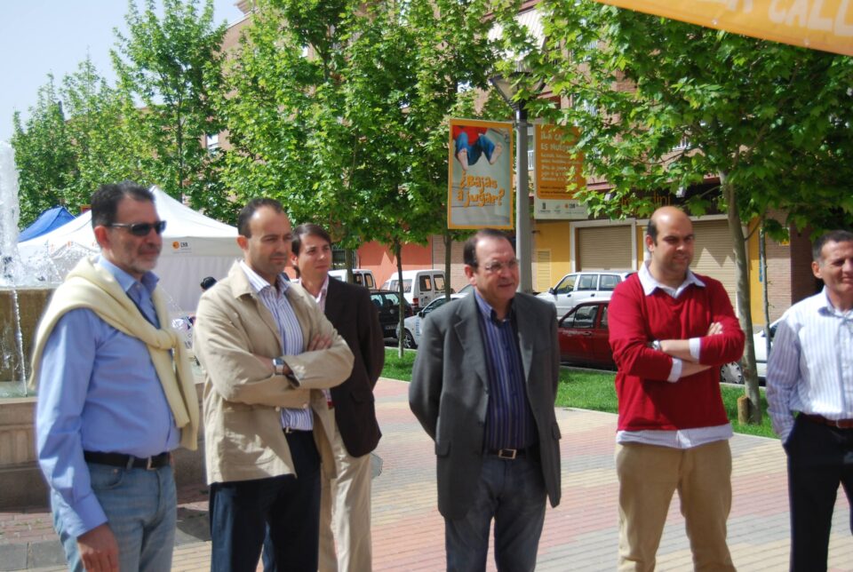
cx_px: 426
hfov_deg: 49.5
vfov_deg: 34.3
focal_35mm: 39
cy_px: 286
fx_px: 926
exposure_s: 1/1000
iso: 200
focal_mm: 26
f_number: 4.2
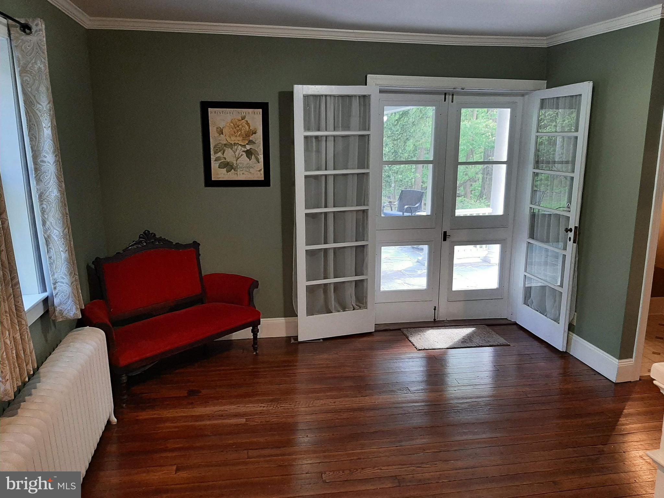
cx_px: 332
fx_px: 499
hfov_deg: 67.3
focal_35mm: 26
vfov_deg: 53.1
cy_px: 249
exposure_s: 1/40
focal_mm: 3.93
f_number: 1.7
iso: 200
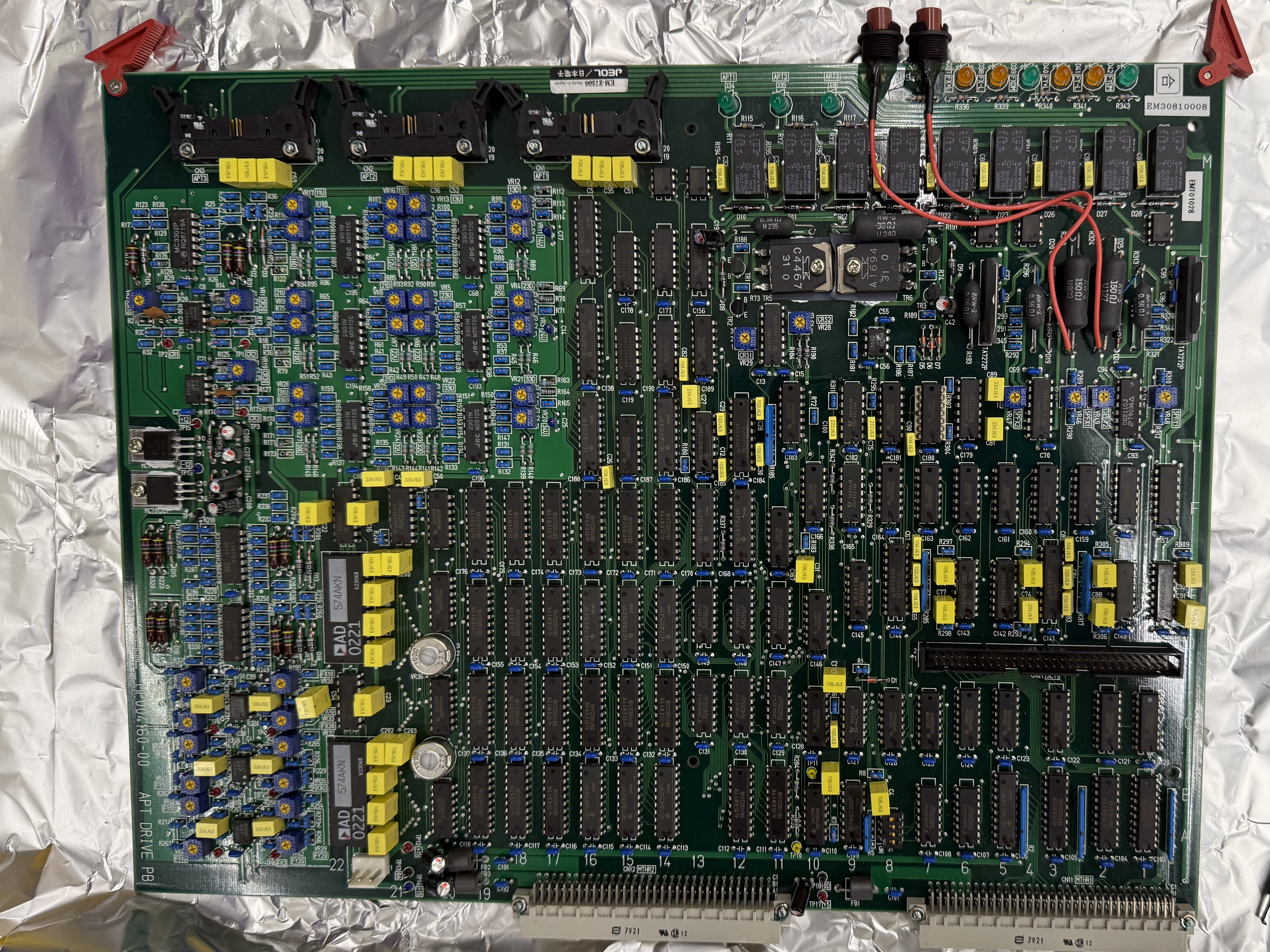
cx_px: 635
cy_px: 476
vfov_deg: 56.8
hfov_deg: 71.6
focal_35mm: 24
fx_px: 880
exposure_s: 1/75
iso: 80
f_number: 1.78
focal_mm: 6.76
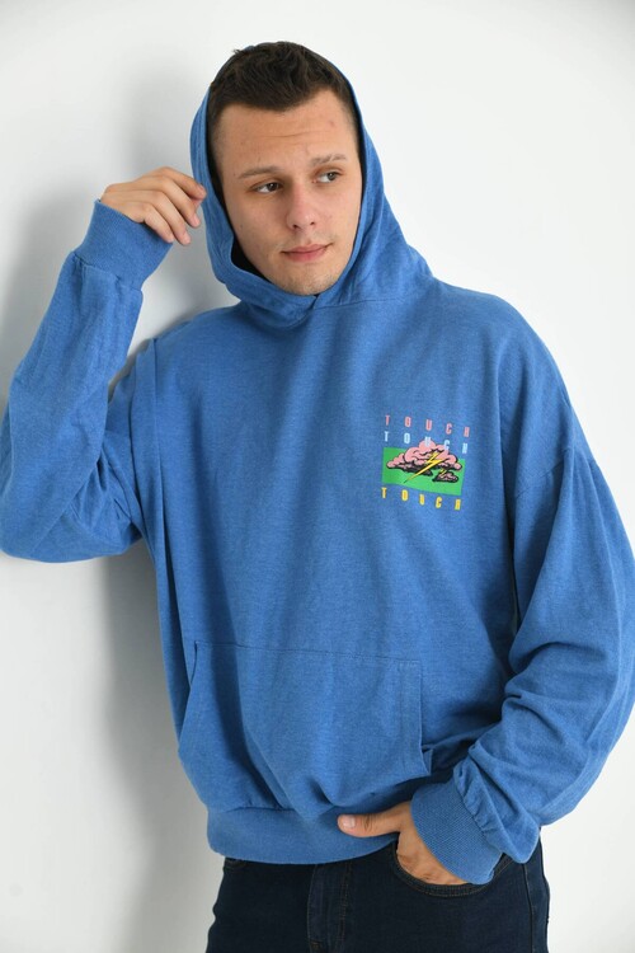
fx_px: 1640
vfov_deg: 32.4
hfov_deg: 21.9
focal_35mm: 62
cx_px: 318
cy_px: 476
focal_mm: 62
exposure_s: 1/125
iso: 160
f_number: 5.6
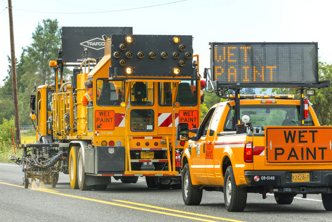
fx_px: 1845
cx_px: 166
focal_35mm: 200
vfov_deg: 6.9
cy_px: 111
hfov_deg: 10.3
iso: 800
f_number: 7.1
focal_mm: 200
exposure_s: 1/800
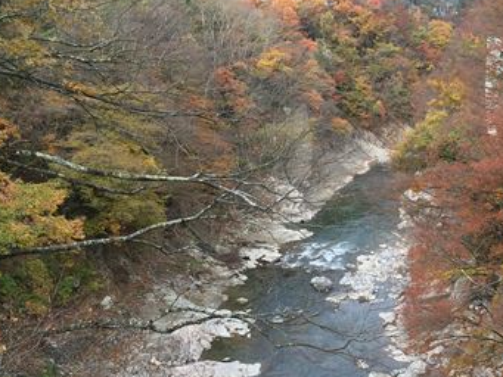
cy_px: 237
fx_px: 741
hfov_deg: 36.3
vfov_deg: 28.5
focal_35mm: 51
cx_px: 397
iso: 25
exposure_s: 1/120
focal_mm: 4.15
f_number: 2.2
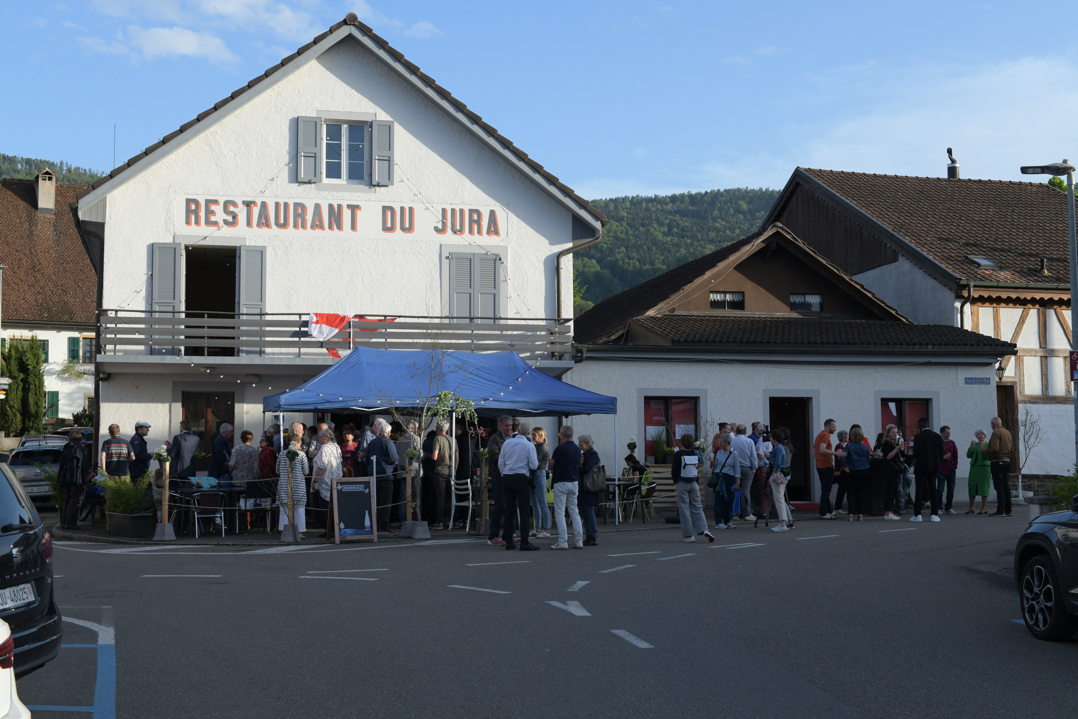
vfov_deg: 28.1
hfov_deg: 41.1
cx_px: 539
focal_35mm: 48
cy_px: 360
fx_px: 1437
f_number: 13
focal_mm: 48
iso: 1000
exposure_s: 1/640
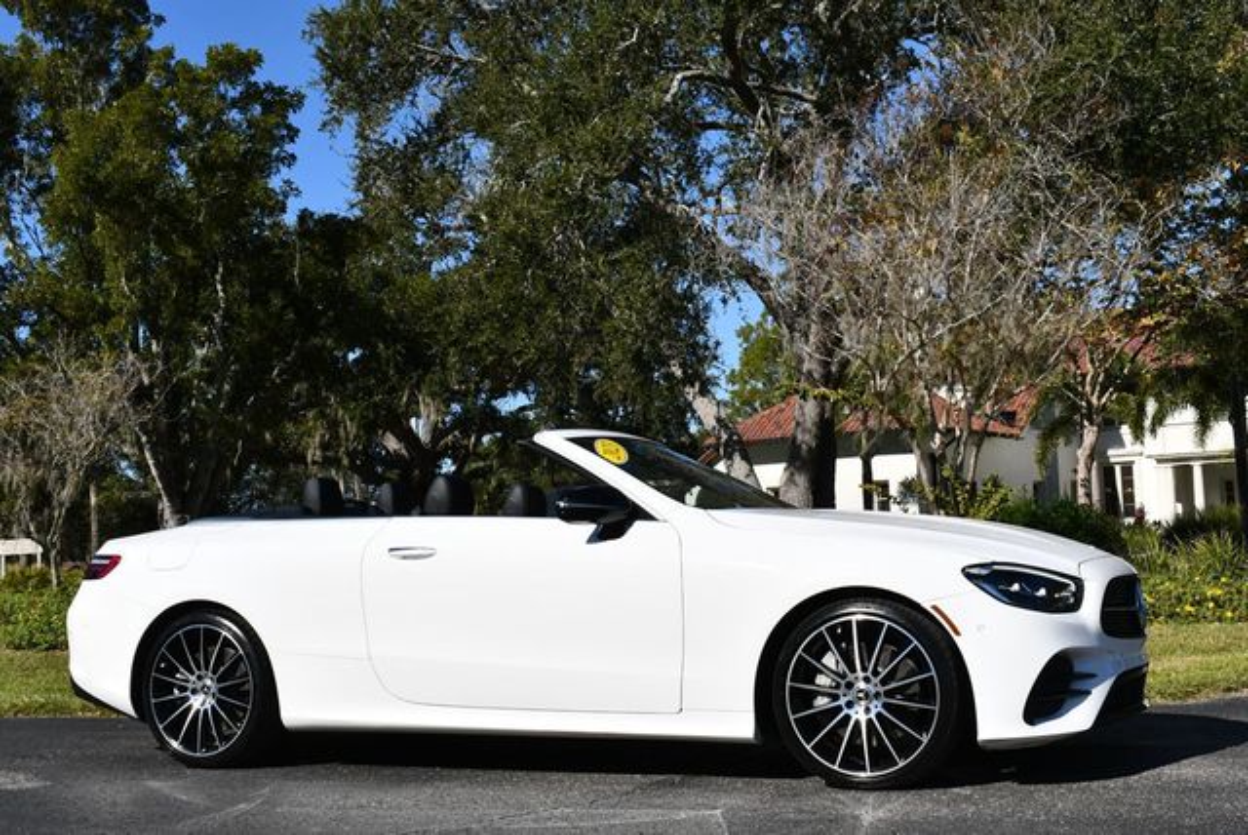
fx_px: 1665
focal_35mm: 48
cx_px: 624
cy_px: 418
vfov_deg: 28.1
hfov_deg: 41.1
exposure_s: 1/320
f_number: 9
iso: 100
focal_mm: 24
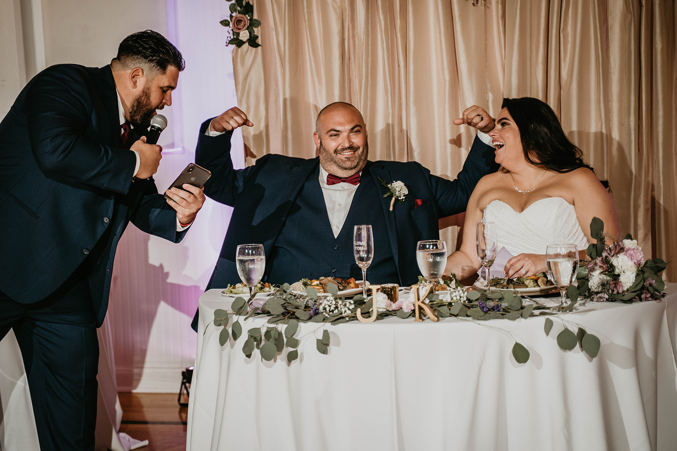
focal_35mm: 75
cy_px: 226
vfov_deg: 18.2
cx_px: 338
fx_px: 1410
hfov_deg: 27.0
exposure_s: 1/80
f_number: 4
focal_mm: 75
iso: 800
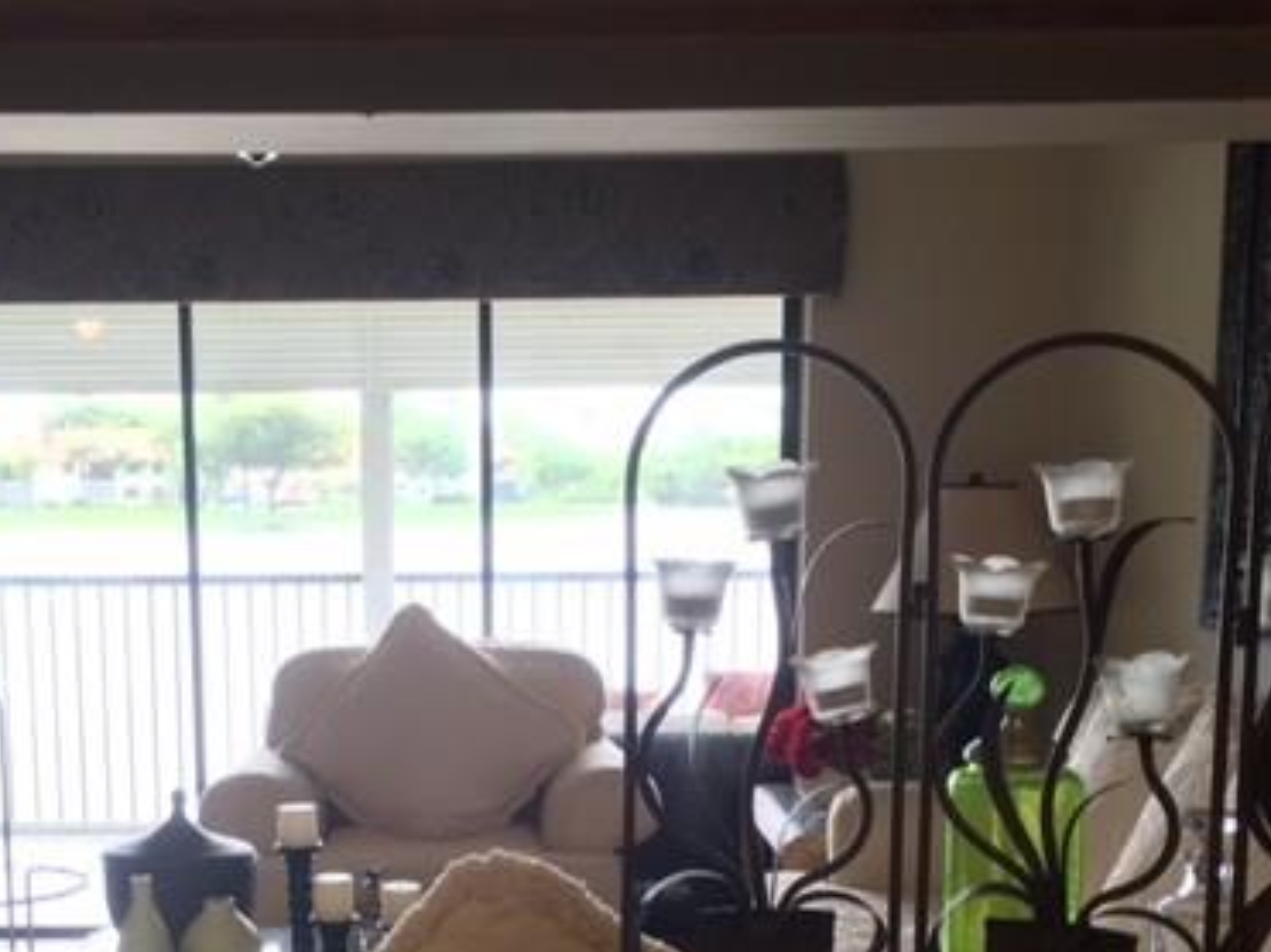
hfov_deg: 38.0
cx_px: 504
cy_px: 764
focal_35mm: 50
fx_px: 1835
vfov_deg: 28.5
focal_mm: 4.15
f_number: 2.2
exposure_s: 1/30
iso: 50
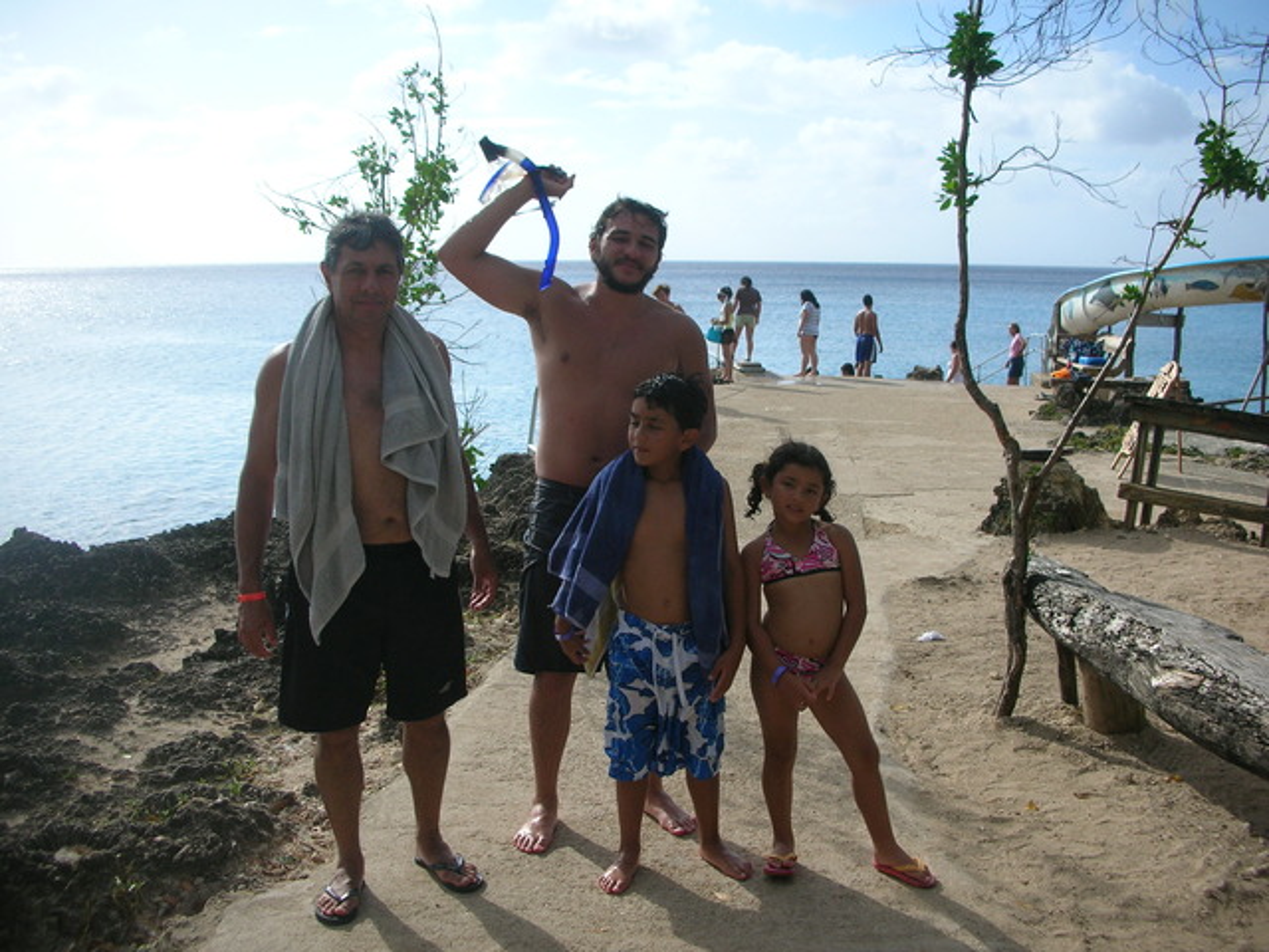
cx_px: 634
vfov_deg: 40.7
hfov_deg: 52.6
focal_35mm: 35
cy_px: 476
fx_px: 1283
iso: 50
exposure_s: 1/123
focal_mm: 5.8
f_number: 8.5
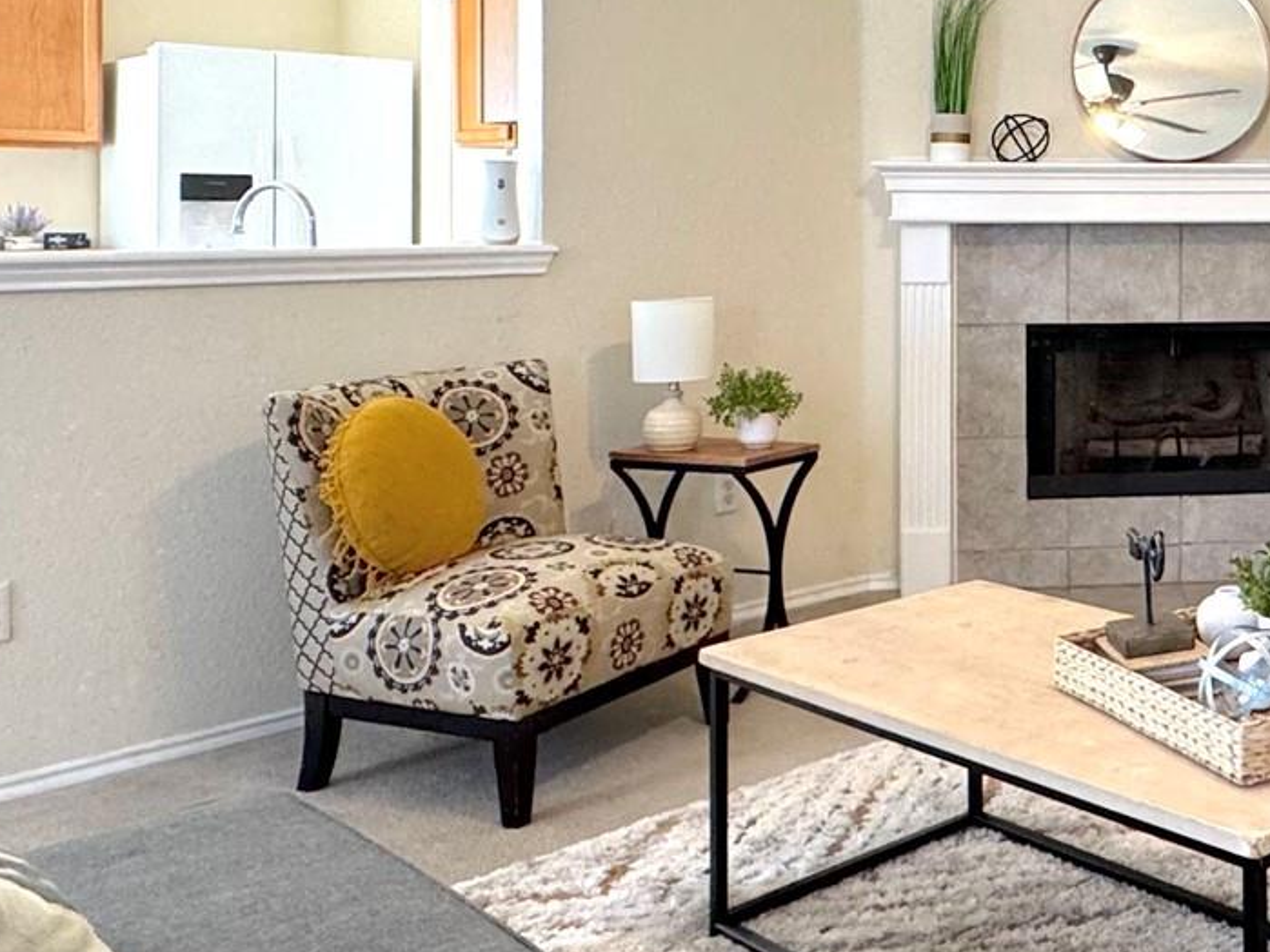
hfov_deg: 40.0
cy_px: 216
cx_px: 1279
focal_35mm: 41
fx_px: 1504
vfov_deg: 34.3
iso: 160
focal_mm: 2.22
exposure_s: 1/60
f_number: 2.2
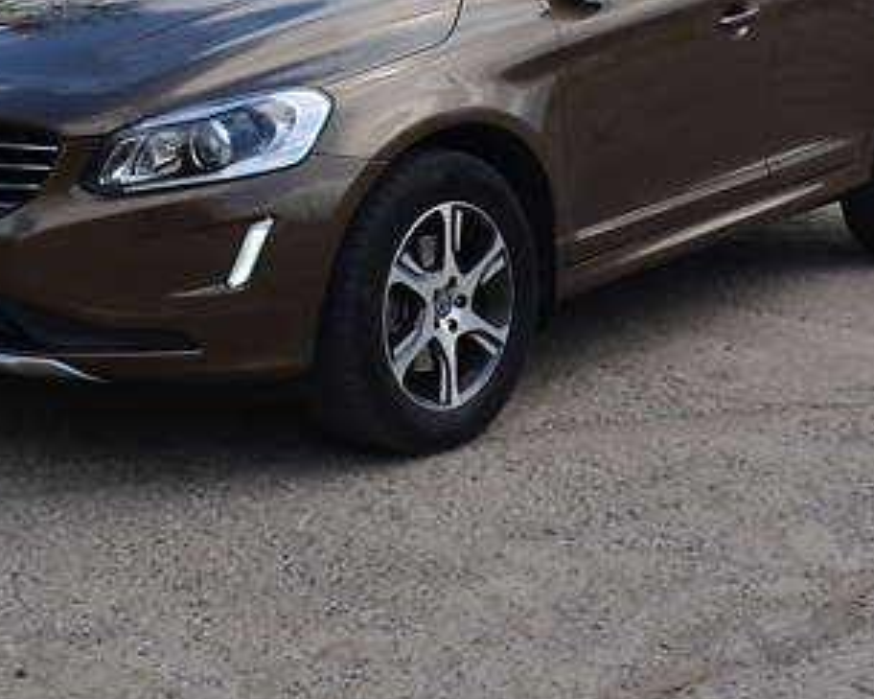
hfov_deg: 25.6
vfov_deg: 20.3
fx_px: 1914
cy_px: 66
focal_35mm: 74
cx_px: 276
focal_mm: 20
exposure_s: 1/200
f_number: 13
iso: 100
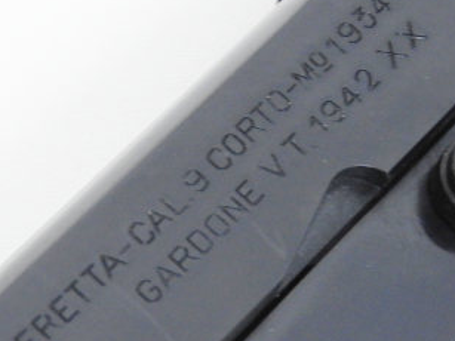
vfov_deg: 5.4
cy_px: 209
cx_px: 165
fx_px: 3600
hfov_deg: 7.2
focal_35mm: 274
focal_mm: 18.8
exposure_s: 1/20
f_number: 4.8
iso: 200
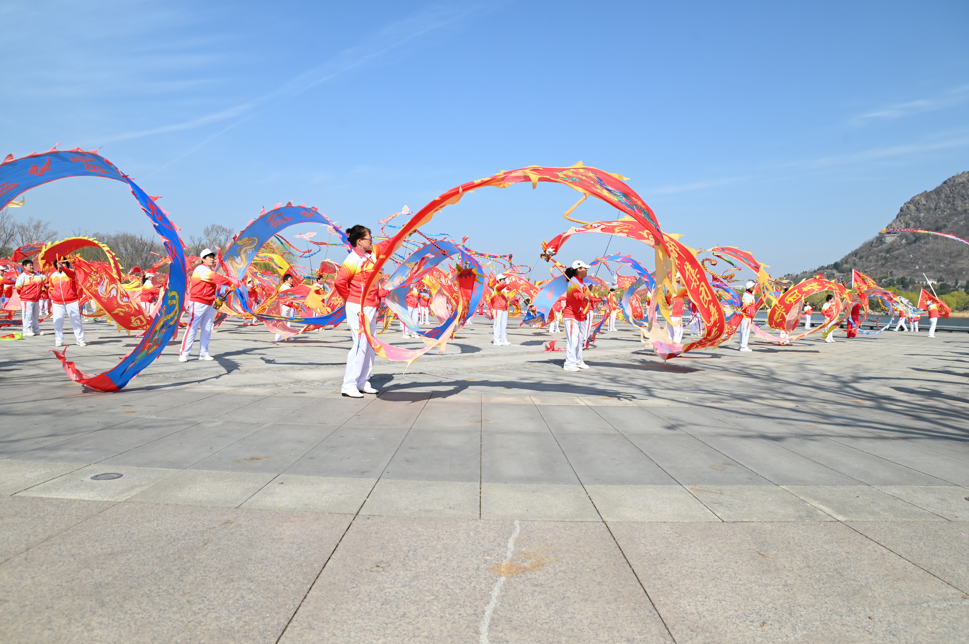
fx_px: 646
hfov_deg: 73.8
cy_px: 322
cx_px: 484
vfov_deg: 53.1
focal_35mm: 24
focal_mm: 24
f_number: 8
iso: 800
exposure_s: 1/4000
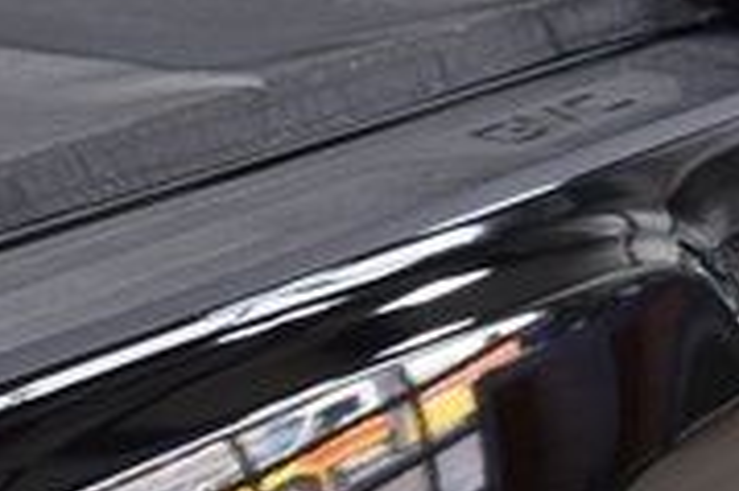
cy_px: 332
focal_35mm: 206
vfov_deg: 6.7
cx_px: -1367
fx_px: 4225
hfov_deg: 8.6
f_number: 6.3
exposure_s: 1/20
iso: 400
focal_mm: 24
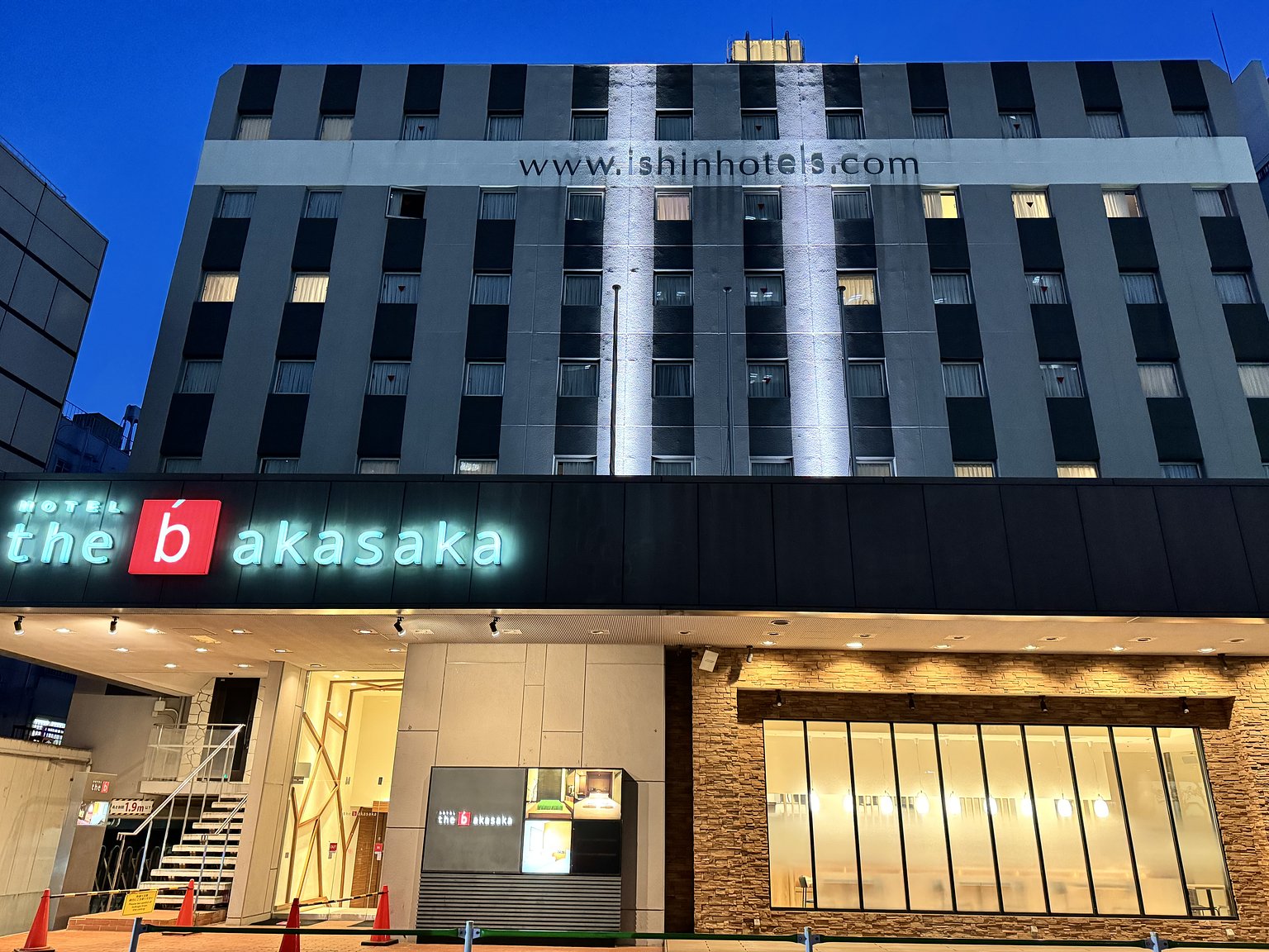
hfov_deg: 71.6
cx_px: 634
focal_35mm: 24
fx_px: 880
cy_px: 476
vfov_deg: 56.8
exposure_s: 1/50
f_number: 1.78
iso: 640
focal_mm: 6.86
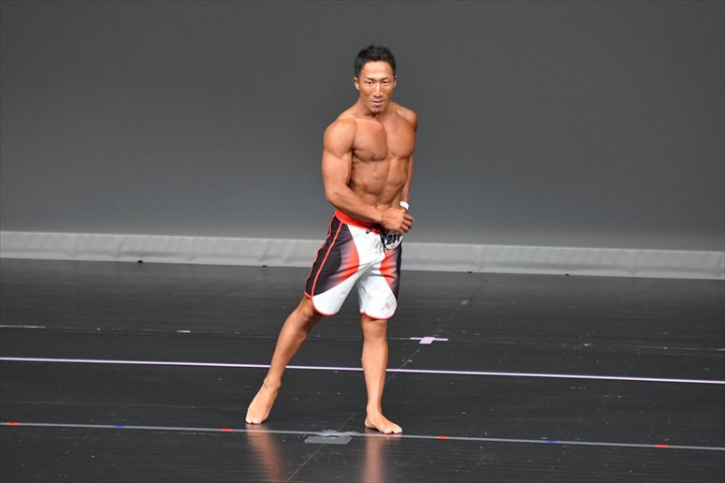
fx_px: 7548
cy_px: 242
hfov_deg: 5.5
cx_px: 362
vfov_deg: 3.7
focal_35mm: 375
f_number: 5.6
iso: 5000
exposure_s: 1/400
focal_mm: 250
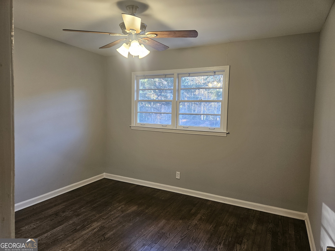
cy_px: 126
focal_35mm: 23
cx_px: 168
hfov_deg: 73.9
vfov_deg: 58.9
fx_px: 223
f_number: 1.8
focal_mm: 5.4
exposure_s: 1/120
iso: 250
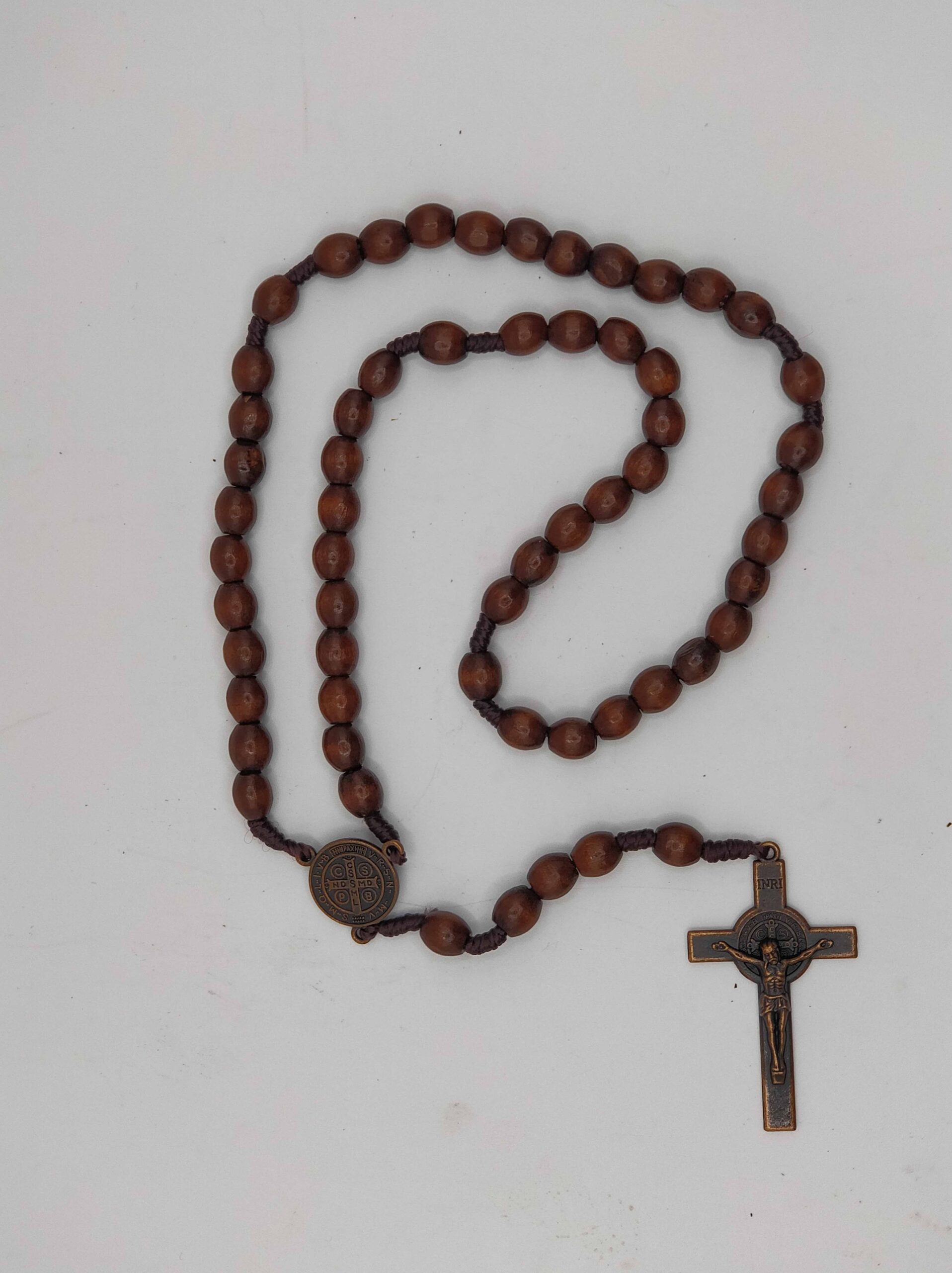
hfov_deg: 44.1
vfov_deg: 56.9
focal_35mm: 32
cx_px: 476
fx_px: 1175
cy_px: 636
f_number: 2.6
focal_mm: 5.5
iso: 200
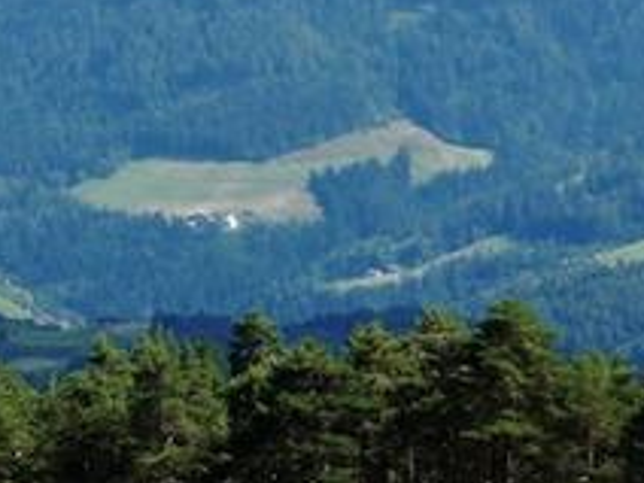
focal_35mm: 386
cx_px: -210
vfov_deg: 3.8
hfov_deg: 5.1
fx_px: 7181
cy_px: -185
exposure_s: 1/320
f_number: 4.7
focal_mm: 21.8
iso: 100
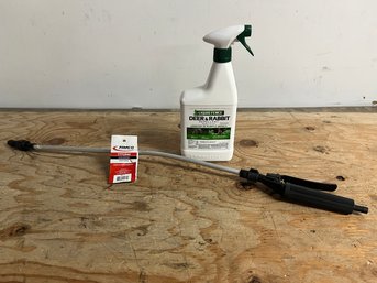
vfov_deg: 53.0
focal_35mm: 26
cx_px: 188
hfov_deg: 67.3
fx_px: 283
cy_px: 142
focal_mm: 5.7
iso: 125
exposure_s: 1/60
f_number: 1.5
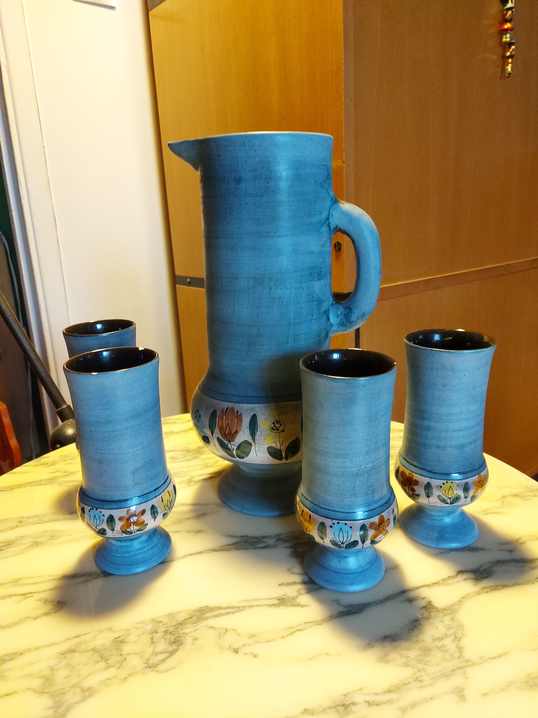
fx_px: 497
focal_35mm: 24
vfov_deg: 71.6
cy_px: 359
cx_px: 269
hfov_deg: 56.8
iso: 400
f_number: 1.8
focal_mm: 5.23
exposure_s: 1/20
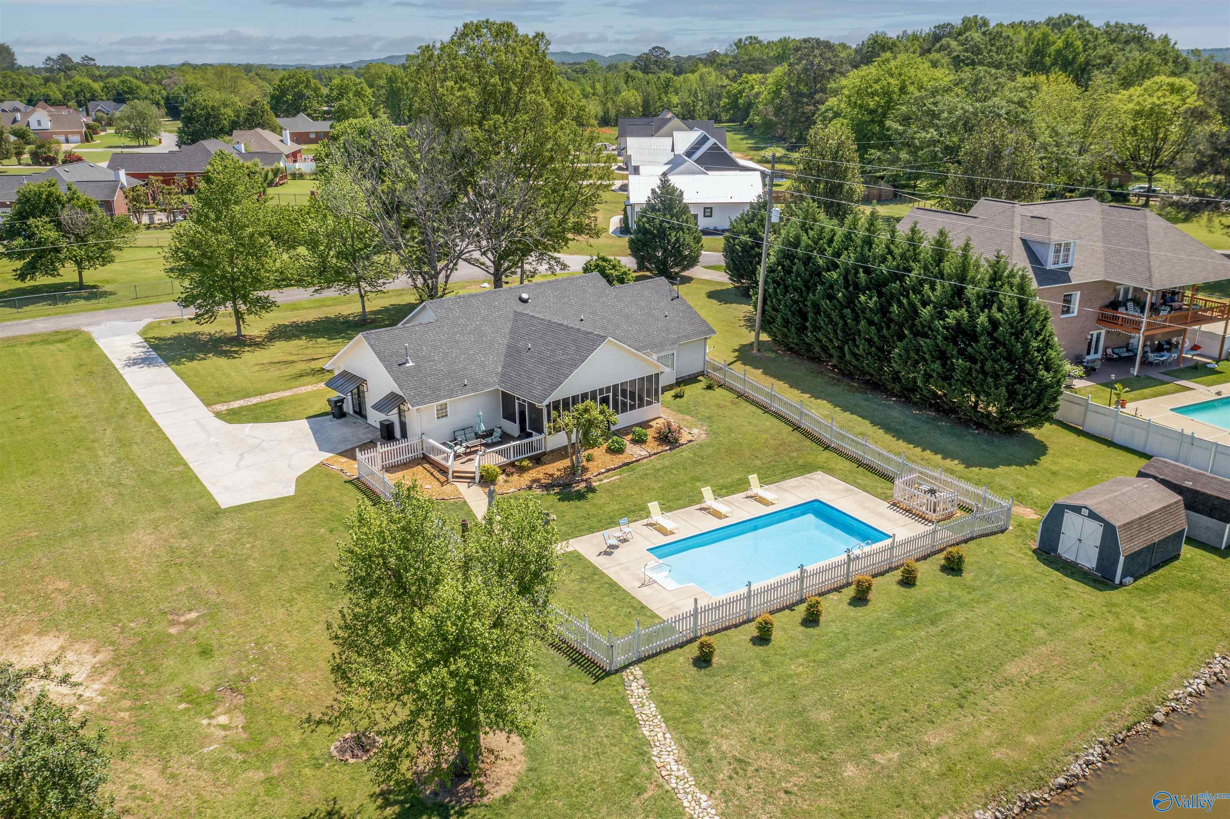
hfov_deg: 65.5
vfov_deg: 46.4
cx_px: 615
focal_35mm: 28
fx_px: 956
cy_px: 410
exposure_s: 1/240
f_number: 4.5
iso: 100
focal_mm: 10.26
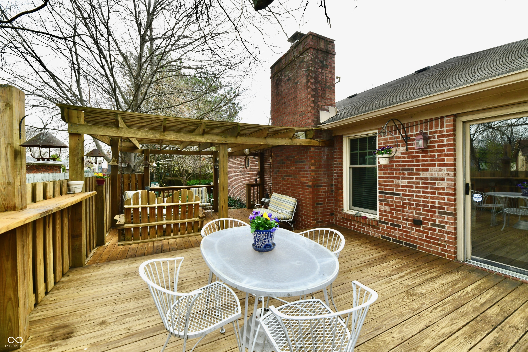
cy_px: 176
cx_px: 264
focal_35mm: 14
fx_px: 205
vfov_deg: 81.2
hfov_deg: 104.3
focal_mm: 14
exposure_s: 1/200
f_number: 8
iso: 640
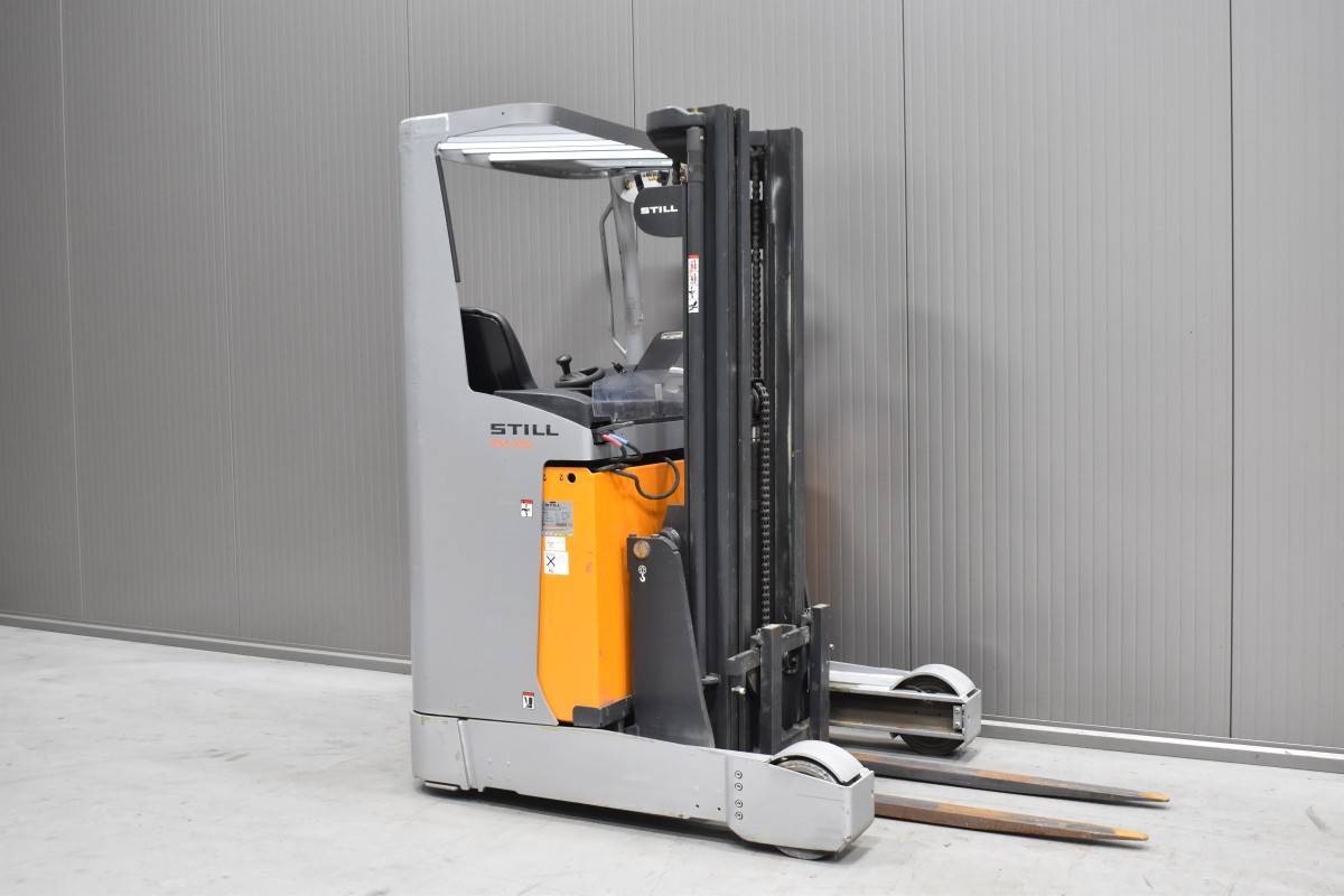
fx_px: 1400
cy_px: 448
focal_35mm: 38
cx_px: 672
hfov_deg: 51.3
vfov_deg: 35.5
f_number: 5
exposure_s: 1/30
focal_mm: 25
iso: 1600
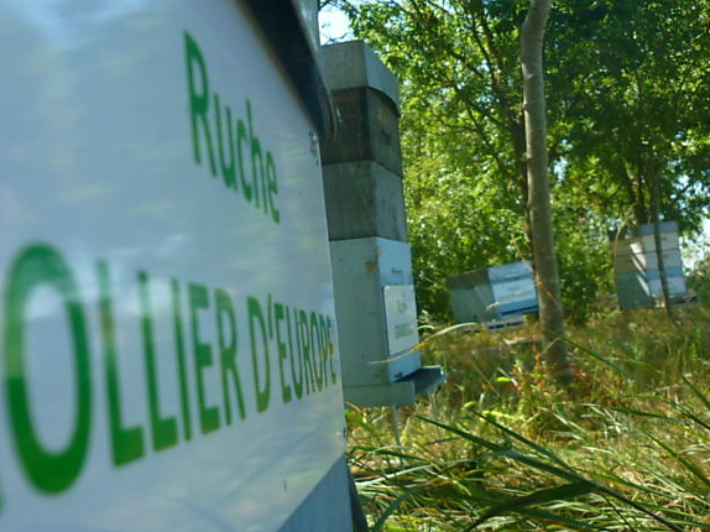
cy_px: 260
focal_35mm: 46
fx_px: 943
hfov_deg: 41.1
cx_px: 291
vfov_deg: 31.5
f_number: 2.8
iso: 80
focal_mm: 5.5
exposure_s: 1/400
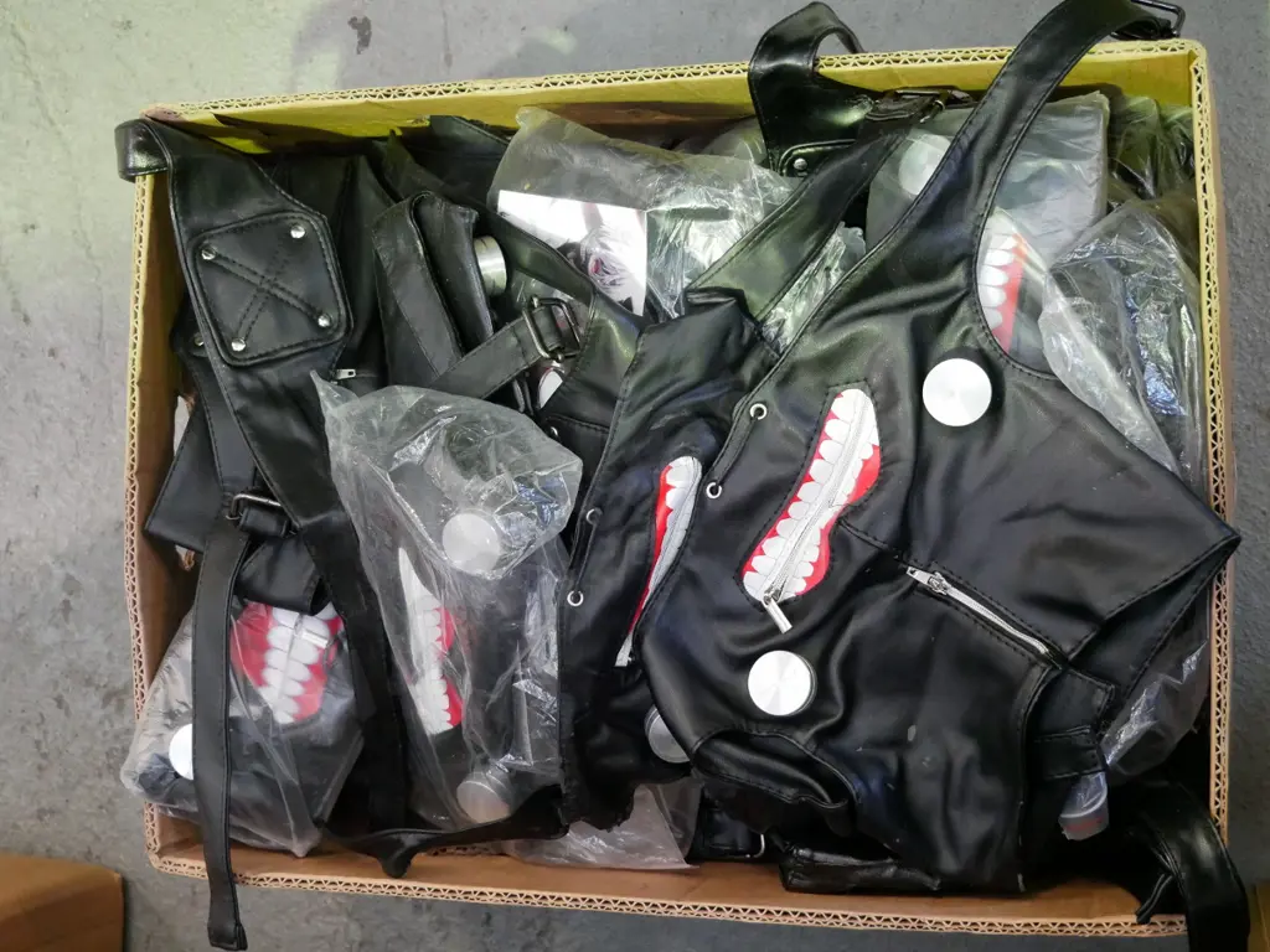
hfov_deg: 41.2
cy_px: 476
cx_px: 635
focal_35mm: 46
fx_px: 1688
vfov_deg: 31.5
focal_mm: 23
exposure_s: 1/40
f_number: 4.3
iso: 3200
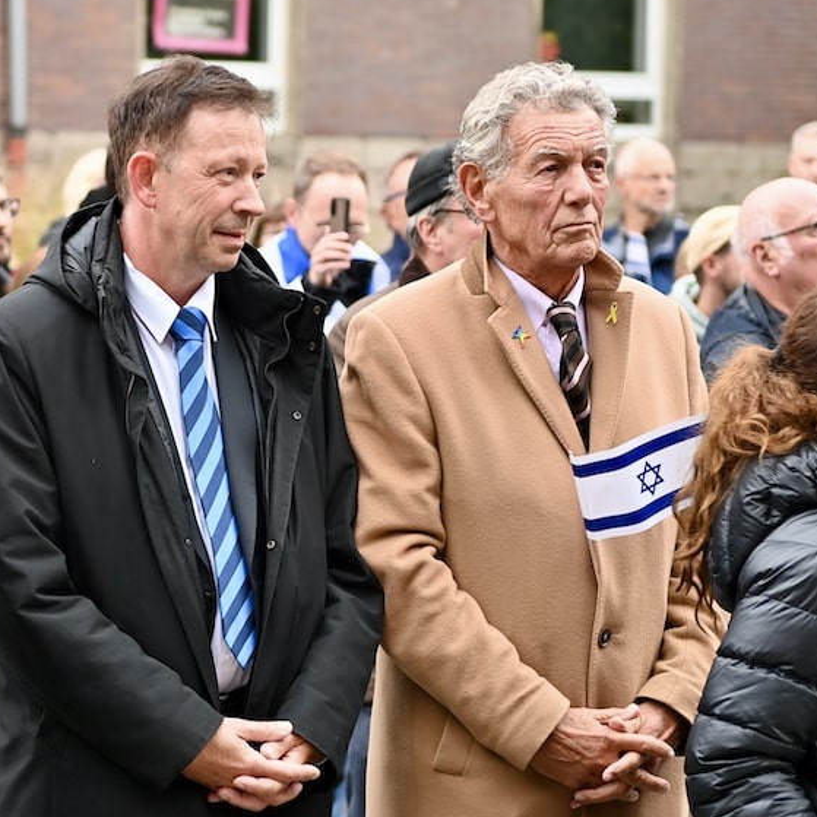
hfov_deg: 16.0
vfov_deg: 16.0
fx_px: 2911
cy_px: 407
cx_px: 336
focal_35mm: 109
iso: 320
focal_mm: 70
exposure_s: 1/100
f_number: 3.2
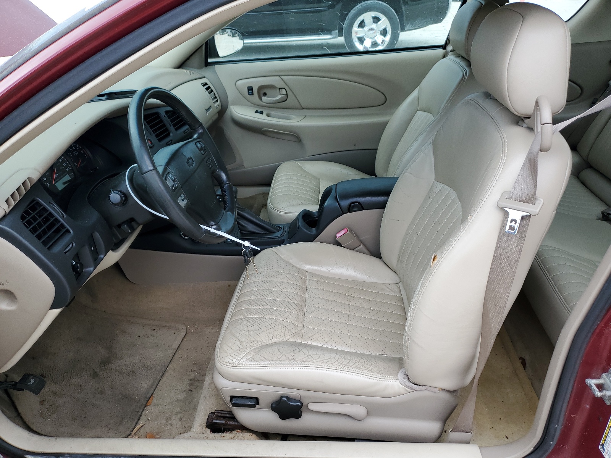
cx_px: 306
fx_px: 459
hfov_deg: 67.3
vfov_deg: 53.1
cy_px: 229
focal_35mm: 26
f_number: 1.5
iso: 50
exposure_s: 1/303
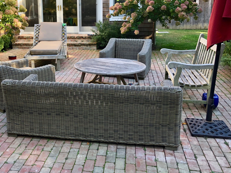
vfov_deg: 34.5
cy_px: 48
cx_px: 74
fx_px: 274
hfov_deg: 45.0
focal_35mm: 41
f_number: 1.8
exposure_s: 1/120
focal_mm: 3.99
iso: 32
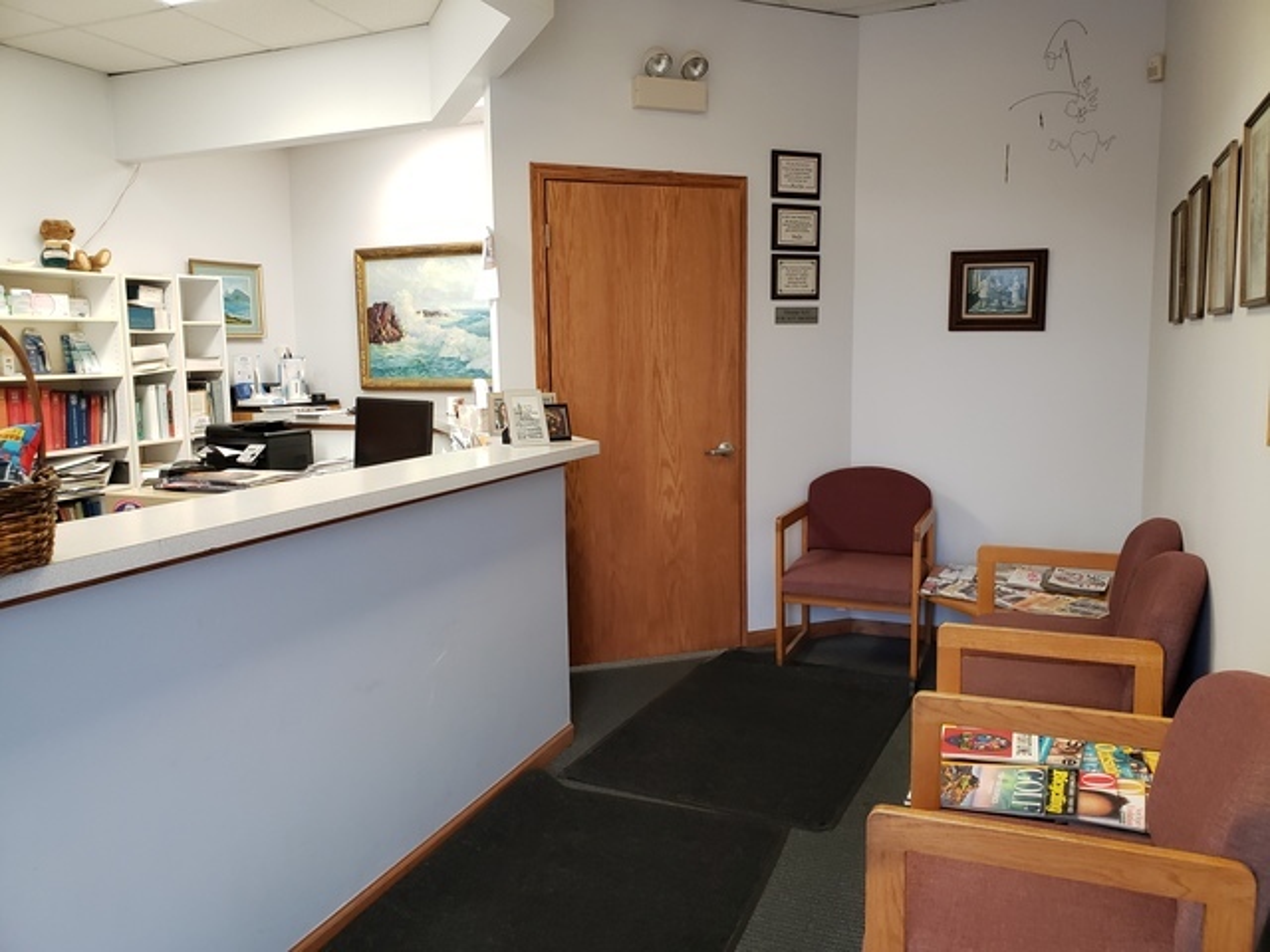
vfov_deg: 53.1
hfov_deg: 67.3
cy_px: 476
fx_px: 954
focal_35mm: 26
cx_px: 635
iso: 320
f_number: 2.4
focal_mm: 4.3
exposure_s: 1/60
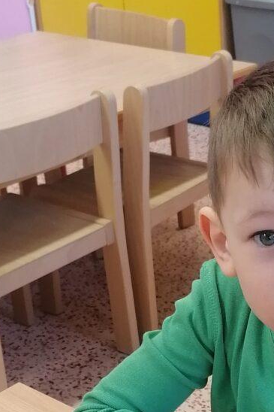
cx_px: 297
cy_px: 271
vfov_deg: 24.7
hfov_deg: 16.2
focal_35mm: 82
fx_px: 937
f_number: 1.8
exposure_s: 1/40
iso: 160
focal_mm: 4.75
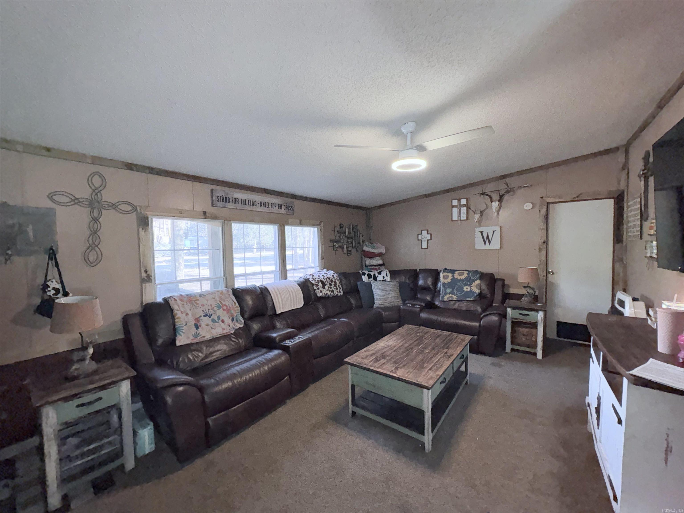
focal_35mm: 14
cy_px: 256
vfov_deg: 85.7
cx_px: 342
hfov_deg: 102.1
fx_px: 277
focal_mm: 2.22
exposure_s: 1/120
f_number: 2.2
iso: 100
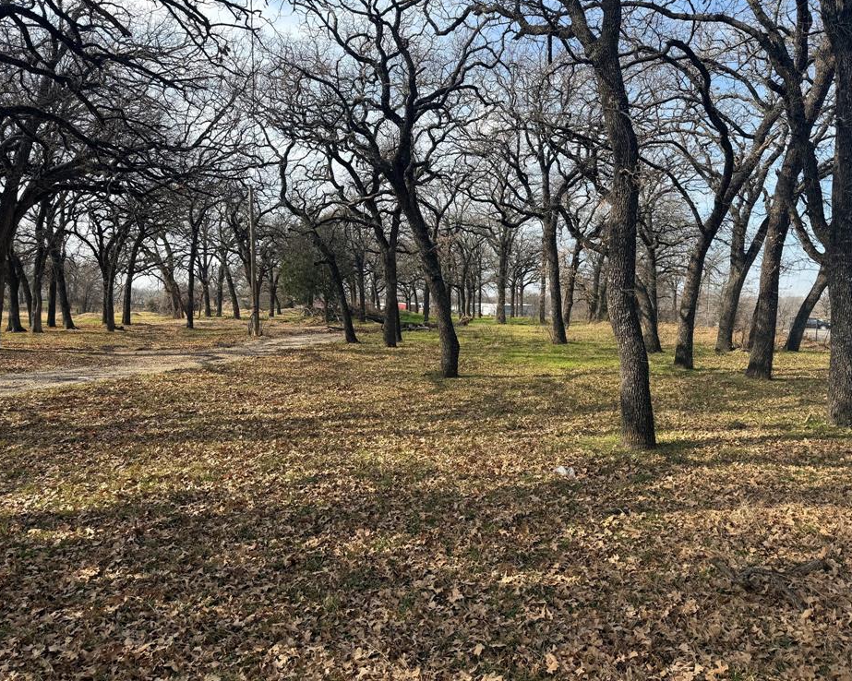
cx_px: 454
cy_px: 341
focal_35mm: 26
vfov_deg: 54.9
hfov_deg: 66.0
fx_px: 655
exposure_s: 1/2370
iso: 80
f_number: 1.78
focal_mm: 6.76
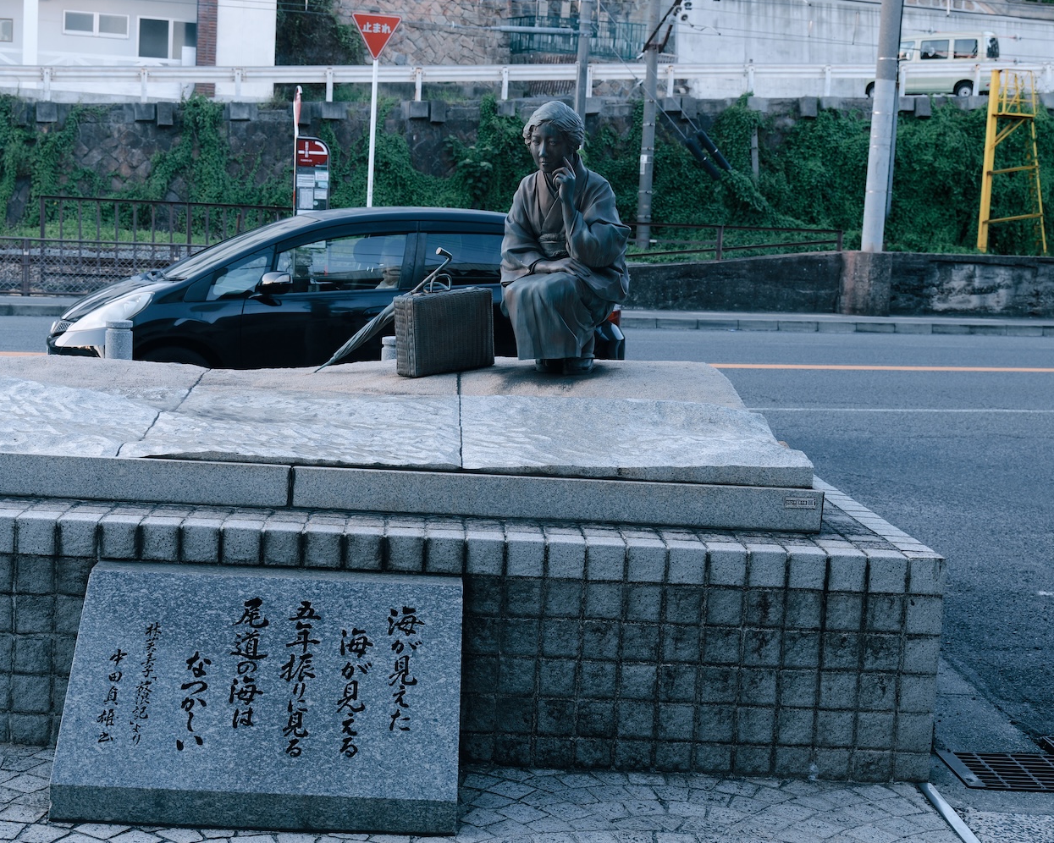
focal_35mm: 52
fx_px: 1622
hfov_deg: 36.0
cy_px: 421
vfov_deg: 29.1
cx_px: 478
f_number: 7.1
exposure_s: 1/50
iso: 320
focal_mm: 46
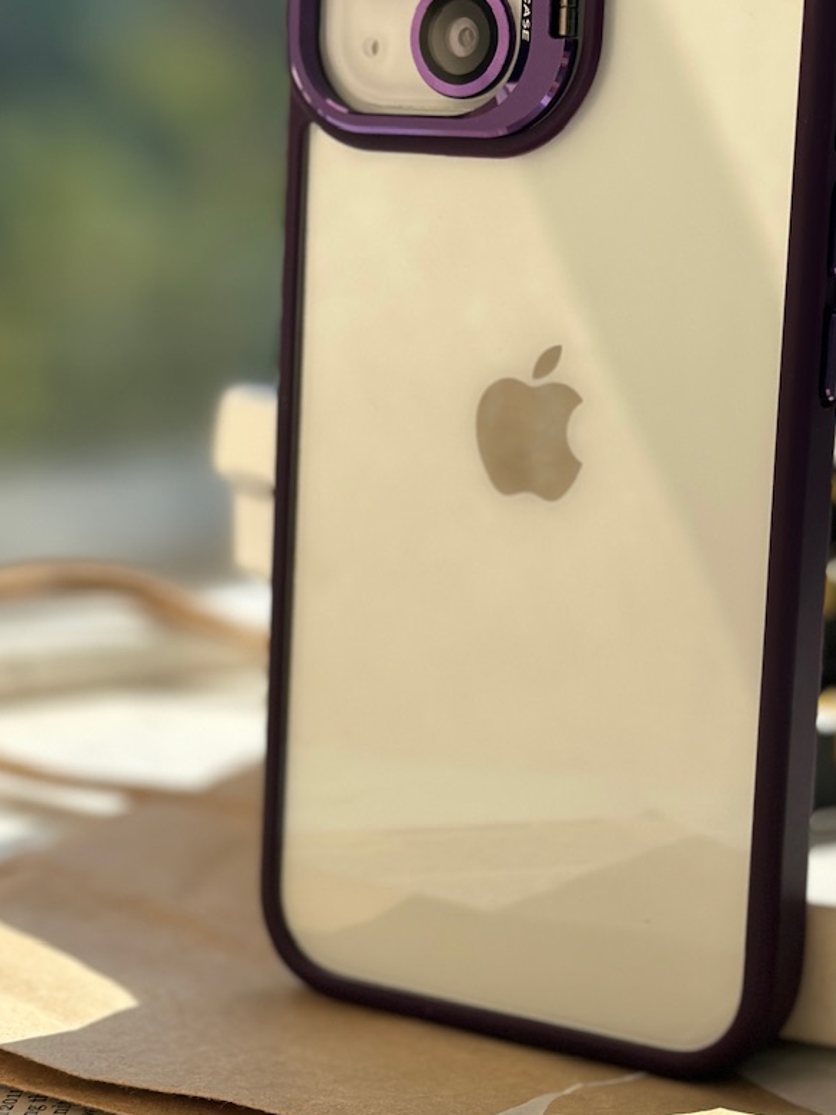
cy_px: 526
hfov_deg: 18.6
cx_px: 609
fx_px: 2545
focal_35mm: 79
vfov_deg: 24.7
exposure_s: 1/3597
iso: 100
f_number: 1.78
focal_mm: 6.86
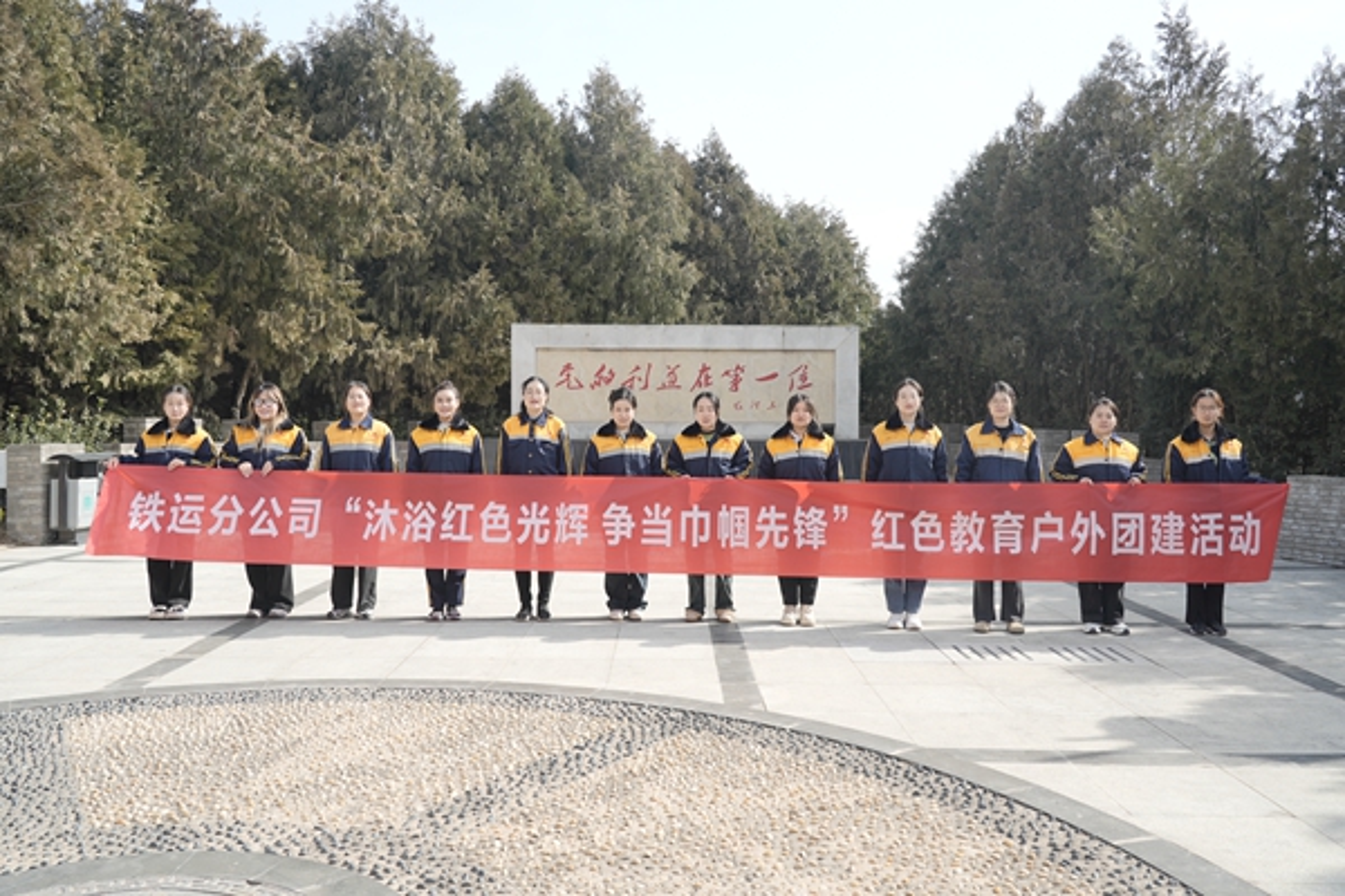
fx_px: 1121
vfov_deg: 43.6
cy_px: 448
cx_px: 672
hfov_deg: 61.9
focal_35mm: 30
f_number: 5.6
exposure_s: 1/90
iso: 100
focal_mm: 30
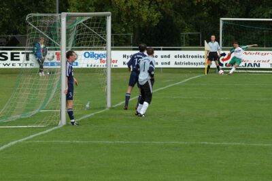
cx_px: 136
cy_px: 90
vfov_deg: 5.7
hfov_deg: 8.6
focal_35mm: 240
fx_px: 1812
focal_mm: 160
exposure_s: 1/500
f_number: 5.6
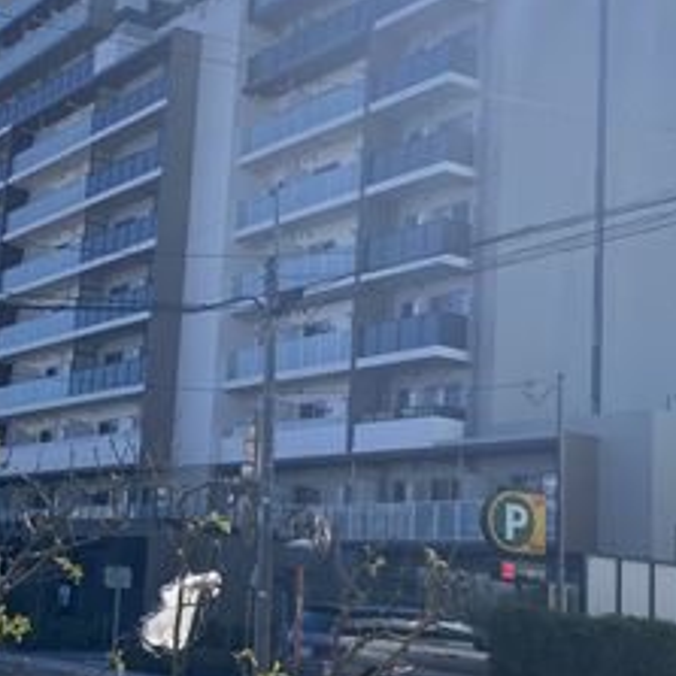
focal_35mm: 66
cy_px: 321
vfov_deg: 26.1
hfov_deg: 25.5
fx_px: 1458
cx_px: 109
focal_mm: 4.25
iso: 32
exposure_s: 1/3846
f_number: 1.8
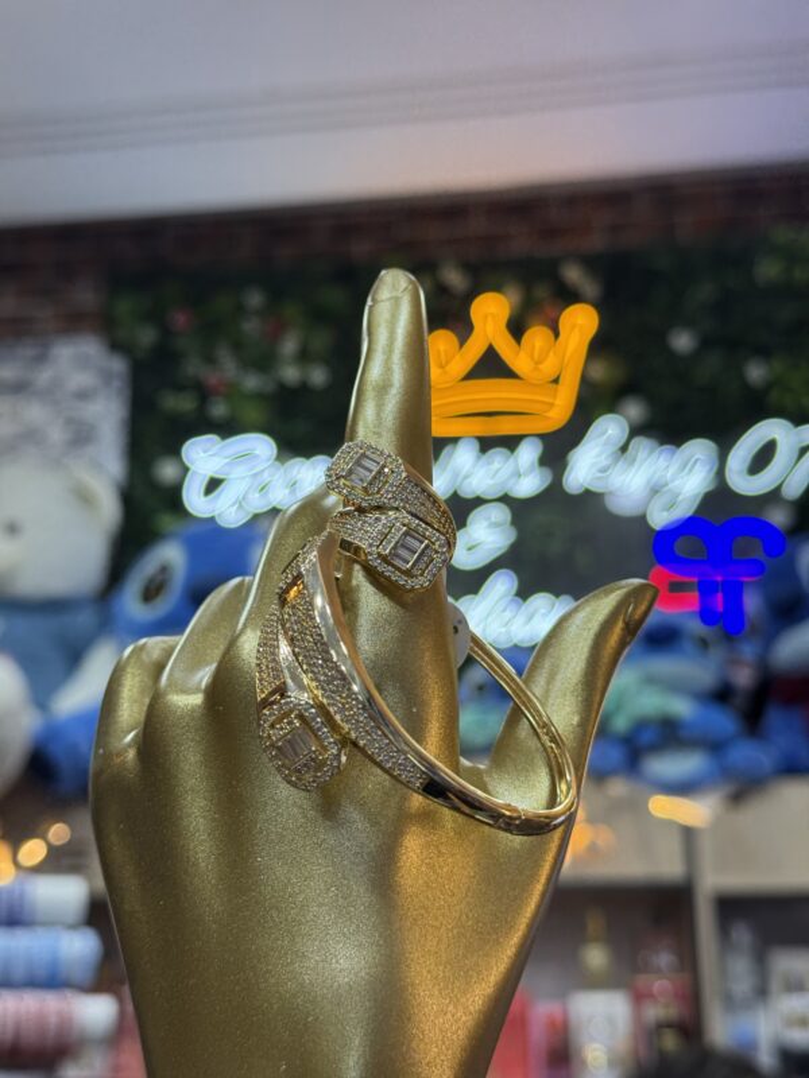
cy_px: 539
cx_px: 404
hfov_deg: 30.3
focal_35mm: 48
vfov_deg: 39.7
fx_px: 1496
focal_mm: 6.76
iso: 50
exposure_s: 1/100
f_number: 1.78
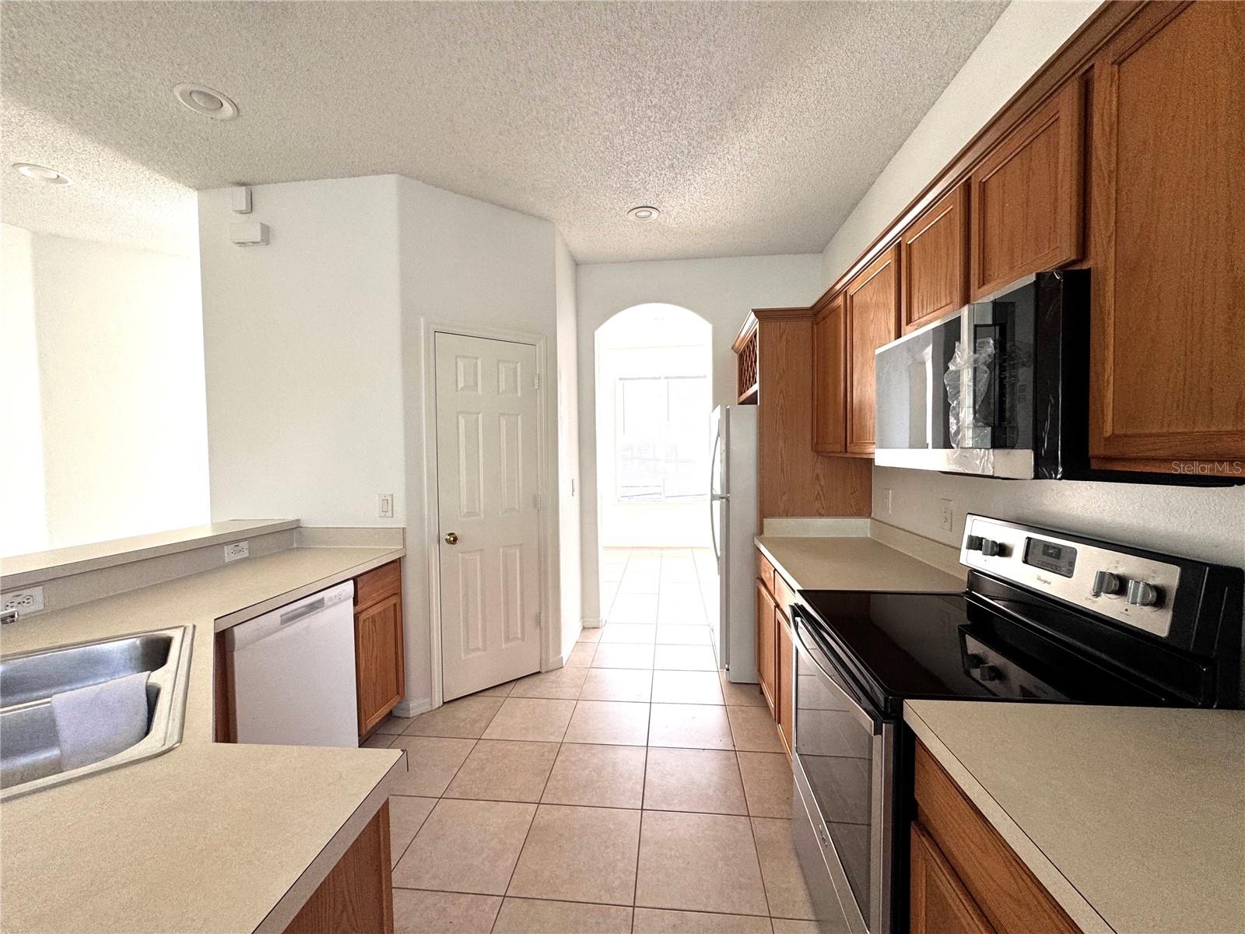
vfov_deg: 85.7
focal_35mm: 14
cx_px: 622
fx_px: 504
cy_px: 467
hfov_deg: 102.1
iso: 125
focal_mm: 2.22
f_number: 2.2
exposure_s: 1/99
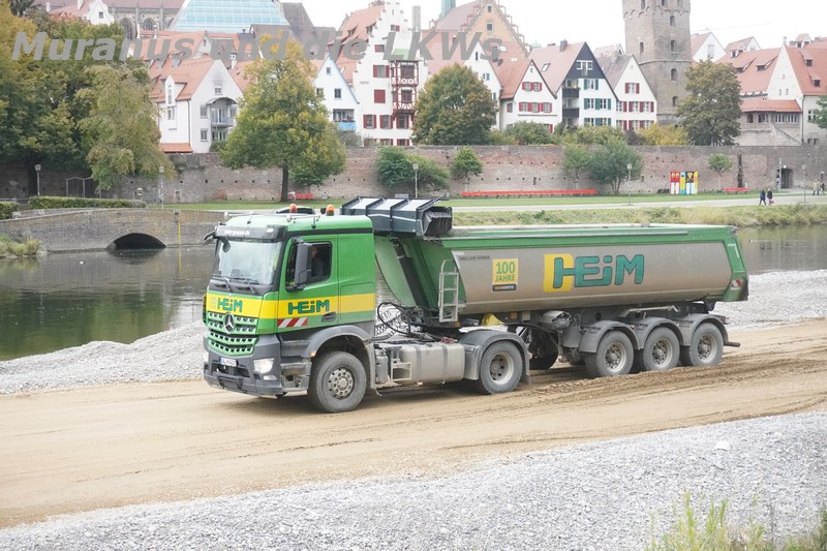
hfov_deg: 31.9
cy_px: 276
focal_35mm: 63
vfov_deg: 21.6
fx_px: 1447
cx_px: 414
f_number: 5.6
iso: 6400
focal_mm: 42
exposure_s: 1/4000
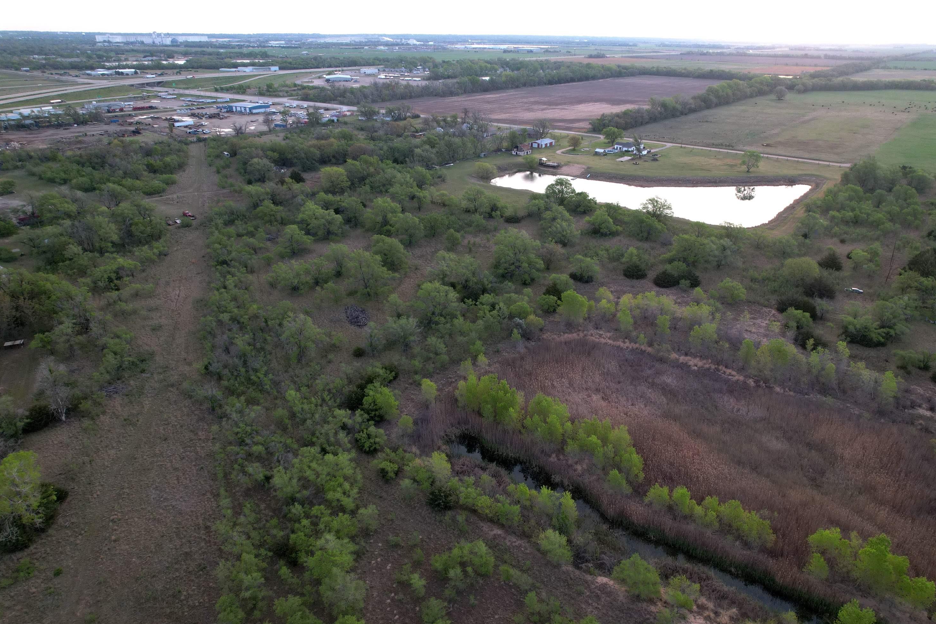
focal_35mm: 23
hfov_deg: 76.1
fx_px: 598
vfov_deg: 55.1
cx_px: 487
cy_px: 311
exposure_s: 1/15
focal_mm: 8.38
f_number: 2.8
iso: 200
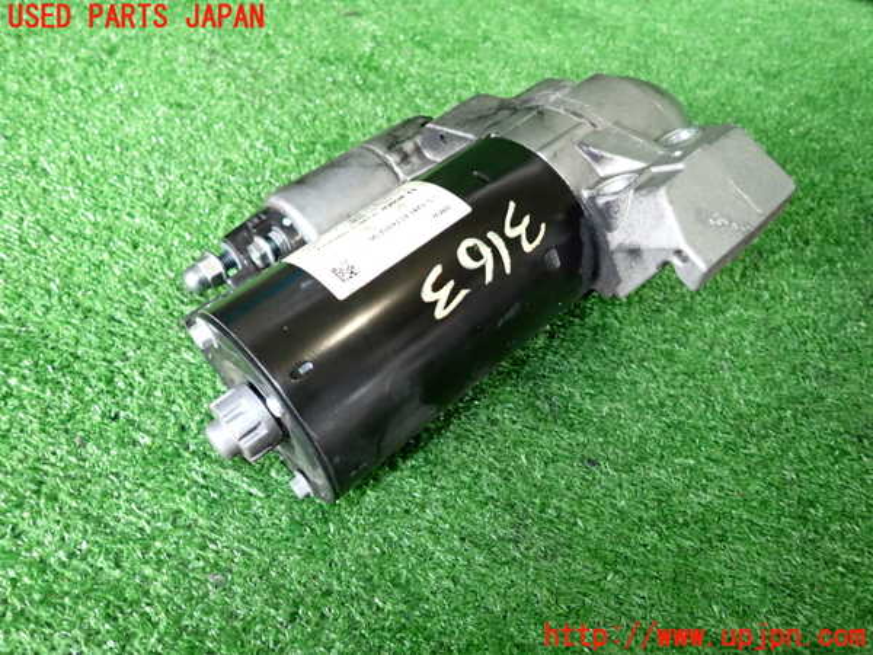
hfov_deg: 69.4
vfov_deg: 54.9
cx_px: 436
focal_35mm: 25
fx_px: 630
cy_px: 328
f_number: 5.6
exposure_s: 1/25
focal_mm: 4.5
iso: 800
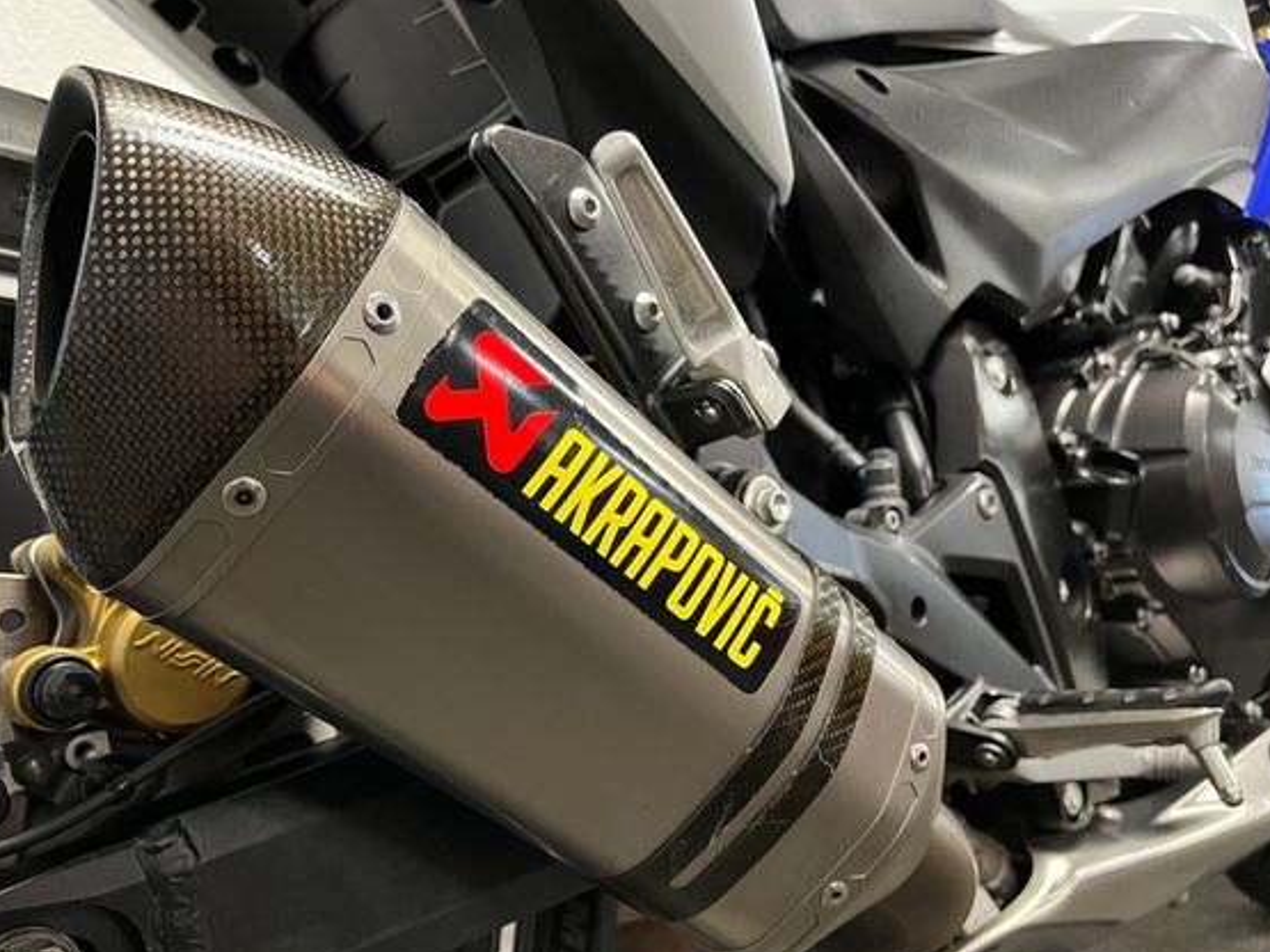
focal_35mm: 30
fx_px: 1100
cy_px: 508
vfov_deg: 46.8
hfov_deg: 59.8
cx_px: 563
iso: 400
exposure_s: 1/33
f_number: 1.6
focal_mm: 5.1
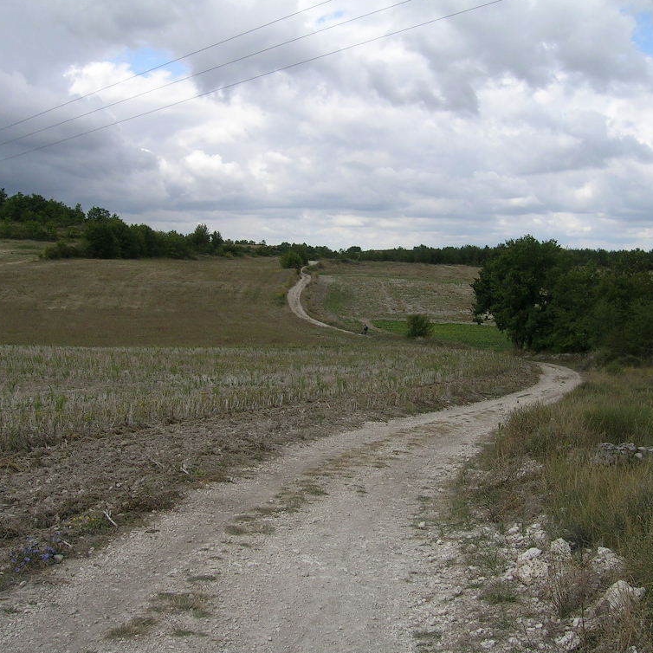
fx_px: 896
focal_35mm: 42
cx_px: 365
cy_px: 326
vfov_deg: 40.0
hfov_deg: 40.0
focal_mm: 5.4
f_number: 4.8
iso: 50
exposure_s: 1/423
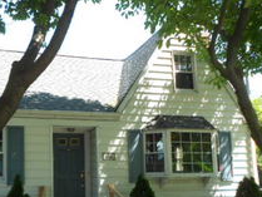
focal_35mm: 43
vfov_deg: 33.1
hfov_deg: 42.7
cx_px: 70
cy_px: 143
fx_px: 326
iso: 80
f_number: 3.2
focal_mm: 4.6
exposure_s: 1/125
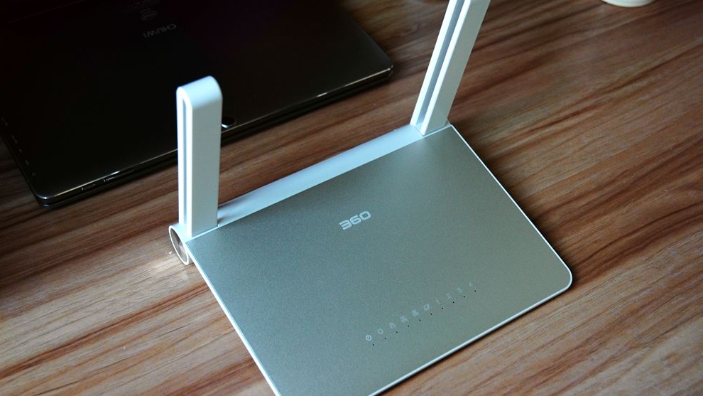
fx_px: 1035
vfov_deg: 21.6
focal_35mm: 56
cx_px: 352
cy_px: 216
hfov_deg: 37.5
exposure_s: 1/30
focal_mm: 35
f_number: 4.5
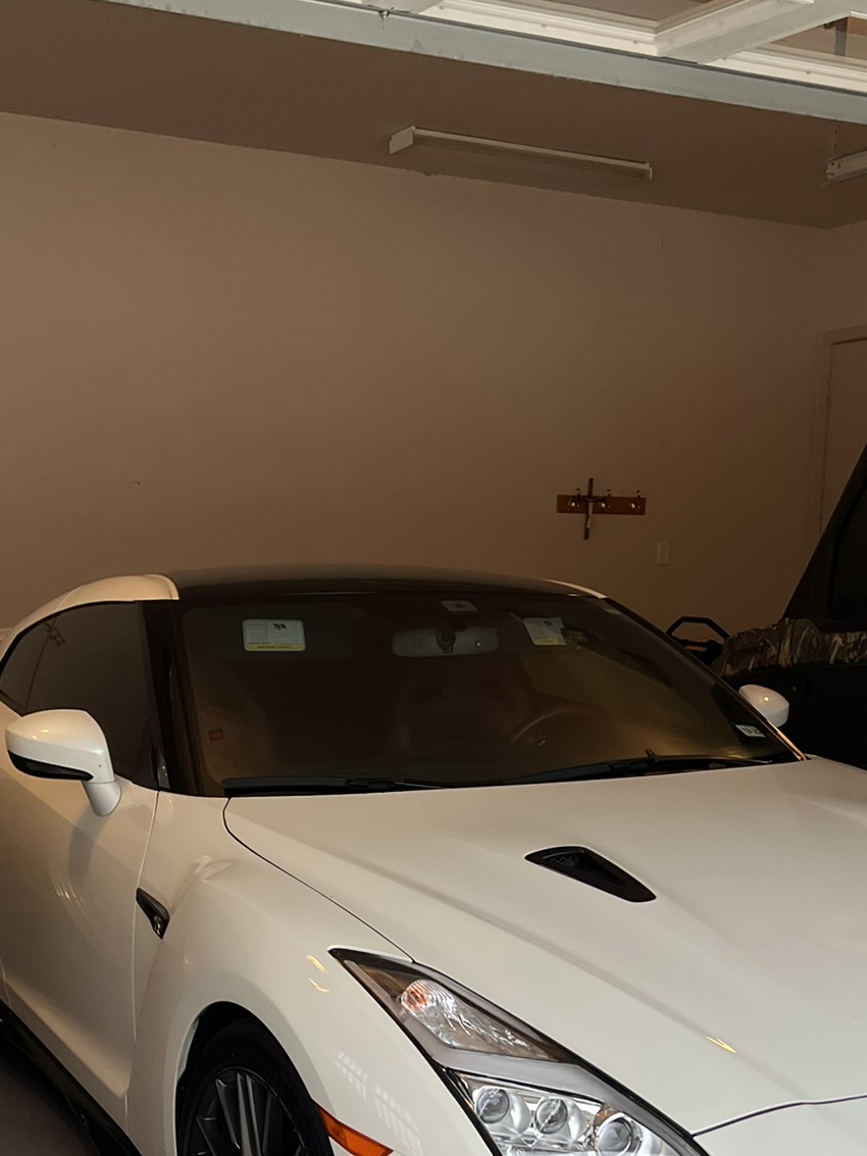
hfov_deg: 30.9
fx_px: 1569
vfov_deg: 38.9
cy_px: 928
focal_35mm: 47
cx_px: 459
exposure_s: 1/60
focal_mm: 5.7
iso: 200
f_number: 1.5
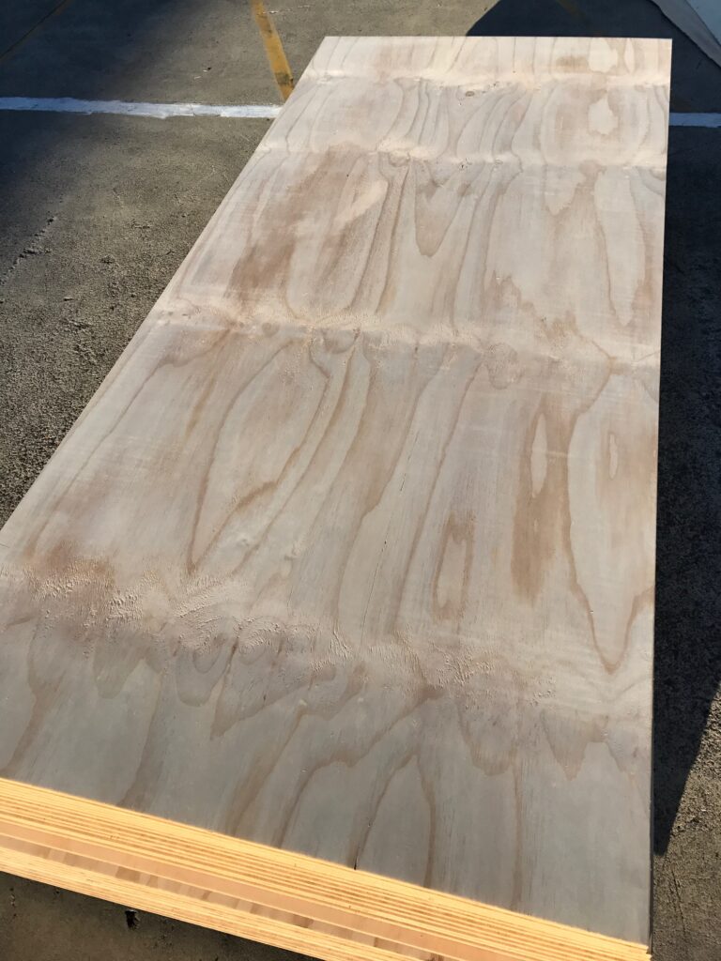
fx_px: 778
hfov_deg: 49.7
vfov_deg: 63.4
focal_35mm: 28
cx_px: 360
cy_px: 480
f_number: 1.8
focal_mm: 3.99
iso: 20
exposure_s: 1/1546
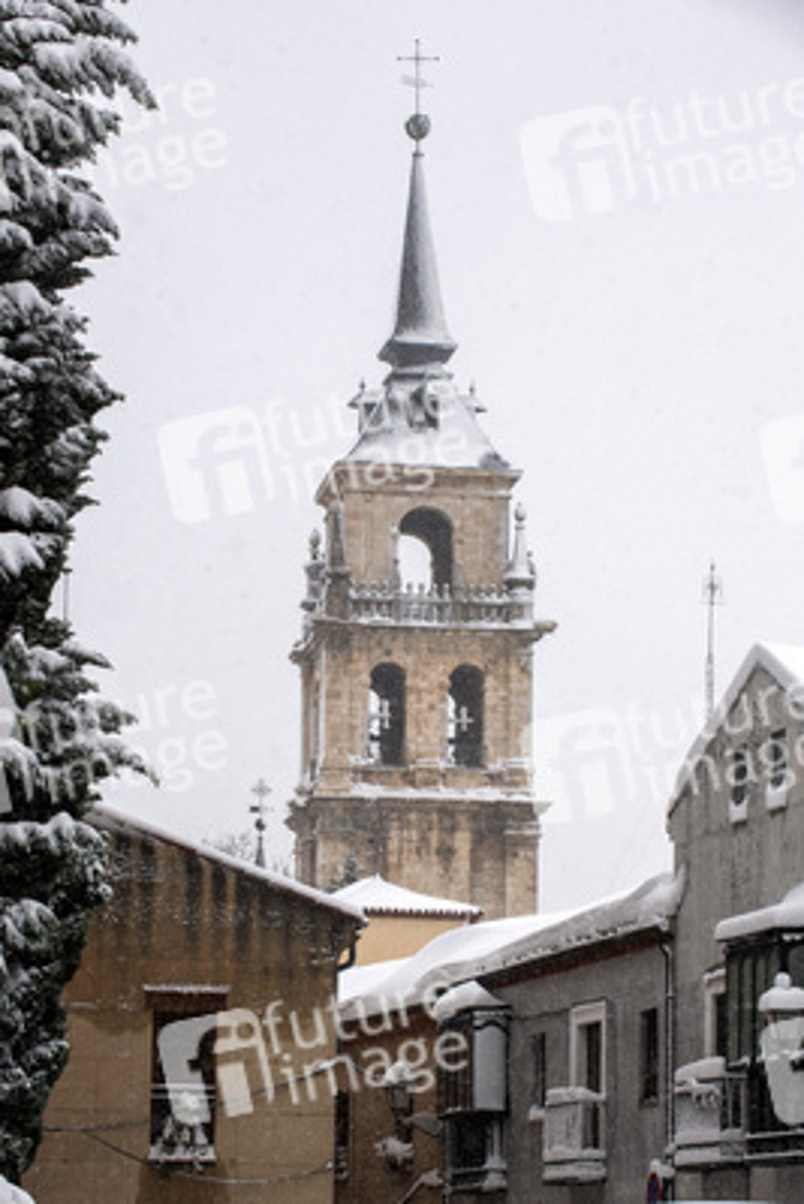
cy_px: 602
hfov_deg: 12.5
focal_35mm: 110
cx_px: 402
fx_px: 3682
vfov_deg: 18.6
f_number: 11
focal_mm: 110
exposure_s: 1/500
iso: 400
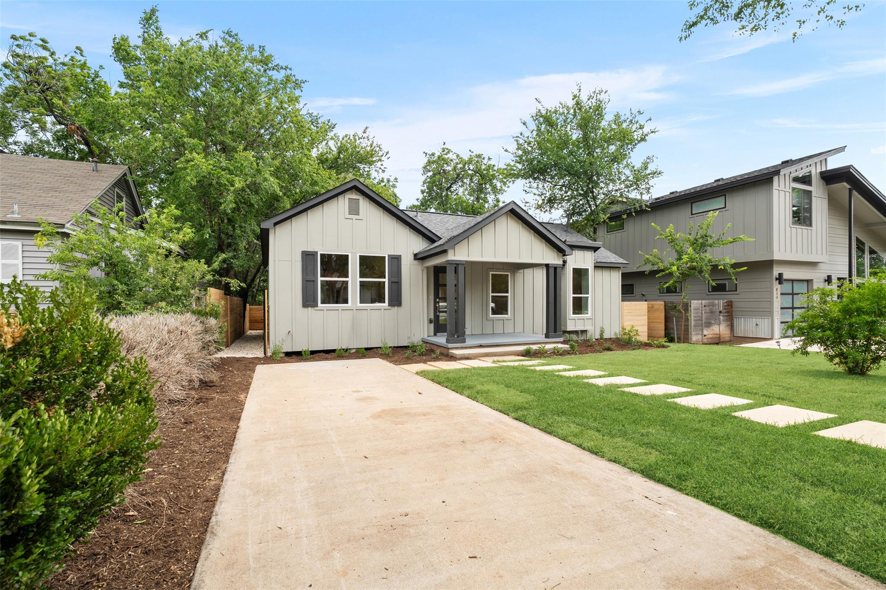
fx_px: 394
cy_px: 295
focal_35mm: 16
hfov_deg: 96.7
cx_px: 443
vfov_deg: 73.7
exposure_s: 1/40
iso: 100
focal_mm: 16
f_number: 8
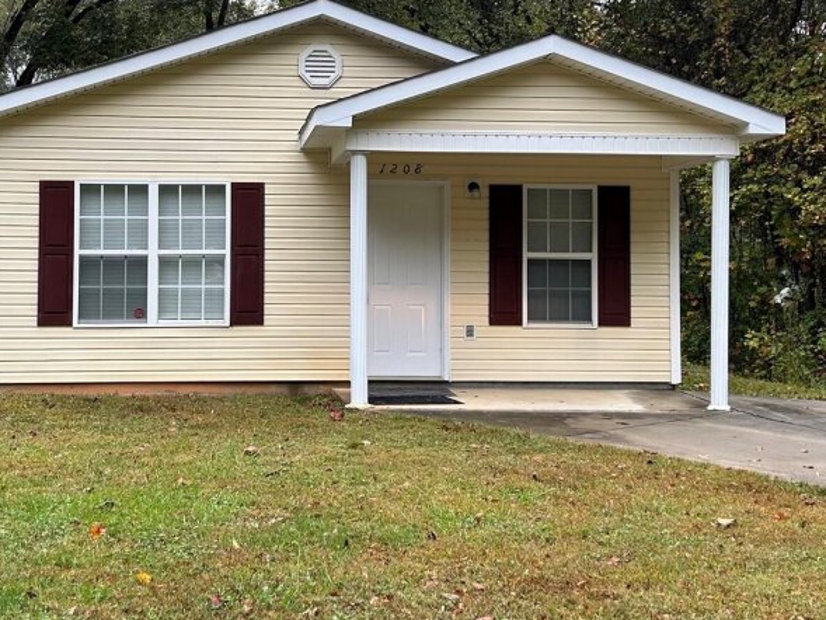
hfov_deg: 35.9
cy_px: 222
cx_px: 299
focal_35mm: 53
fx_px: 1265
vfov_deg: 27.4
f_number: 1.5
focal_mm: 5.7
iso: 40
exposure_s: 1/244
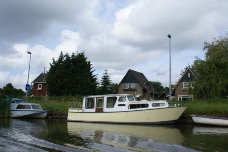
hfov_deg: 46.4
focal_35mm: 42
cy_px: 76
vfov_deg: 31.9
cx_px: 114
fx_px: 266
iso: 100
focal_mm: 28
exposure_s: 1/200
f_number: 9
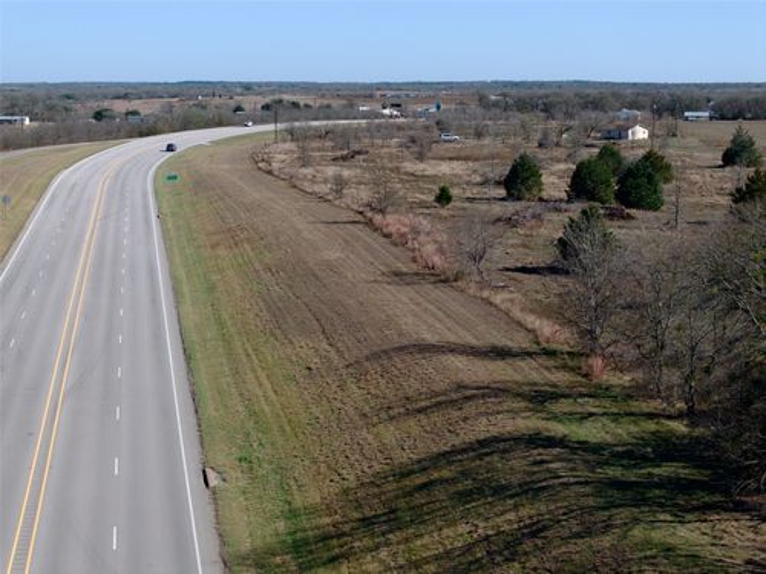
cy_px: 287
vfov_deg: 21.0
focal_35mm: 70
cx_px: 383
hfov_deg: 27.8
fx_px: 1549
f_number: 2.8
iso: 120
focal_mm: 19.35
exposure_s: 1/3200
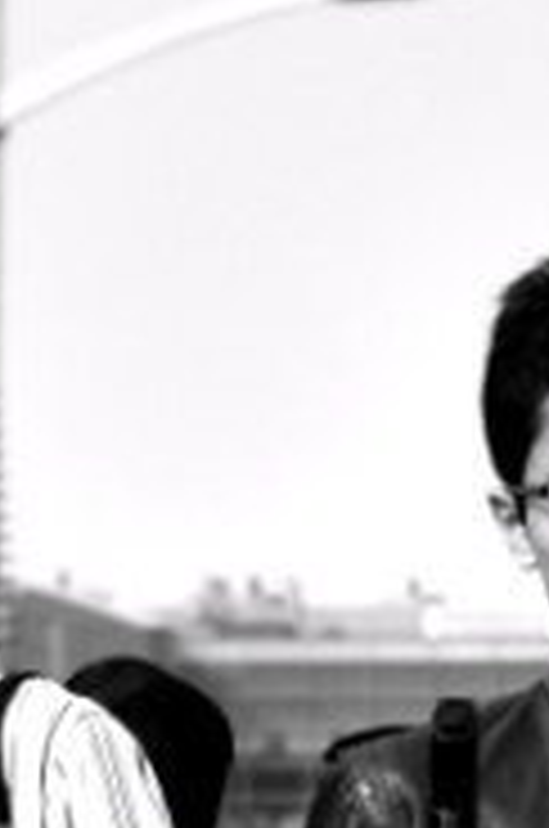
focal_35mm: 543
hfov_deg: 2.5
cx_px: -230
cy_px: 886
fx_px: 12462
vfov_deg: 3.8
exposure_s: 1/2500
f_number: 5.3
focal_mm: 65
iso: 200
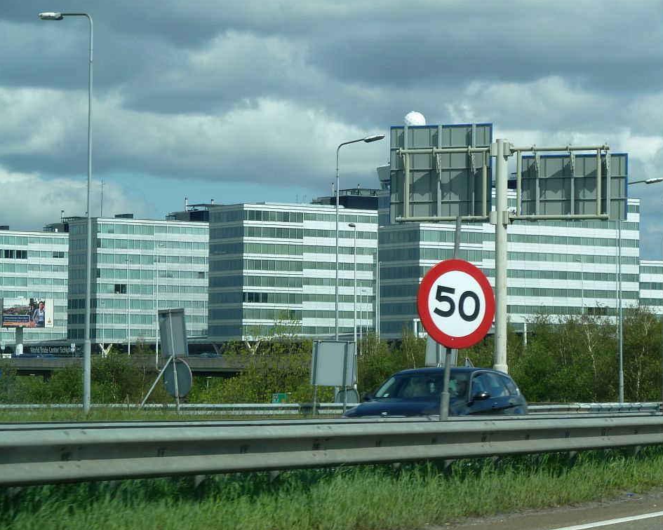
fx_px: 2649
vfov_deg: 11.4
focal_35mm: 135
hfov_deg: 14.3
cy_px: 265
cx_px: 357
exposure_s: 1/400
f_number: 5
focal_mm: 21
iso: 80
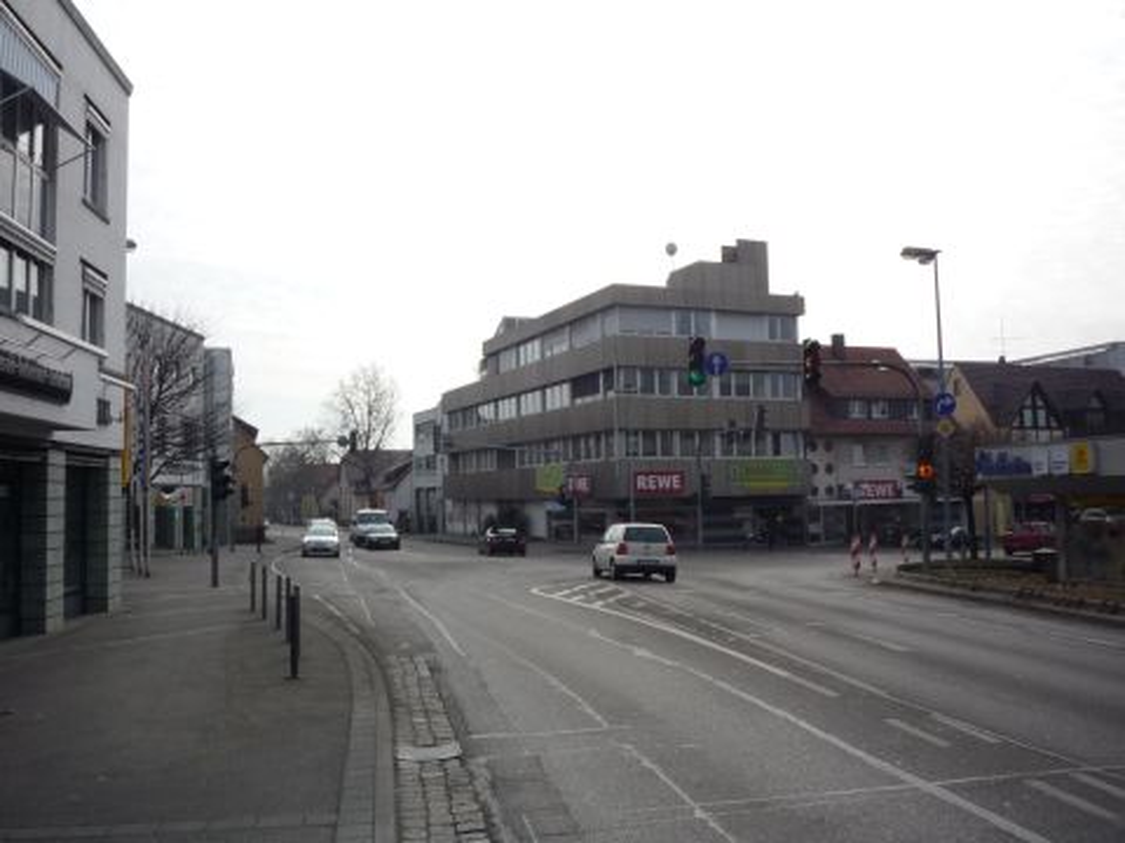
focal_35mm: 32
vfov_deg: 44.2
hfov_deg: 56.8
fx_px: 1040
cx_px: 562
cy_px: 422
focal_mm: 5.2
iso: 100
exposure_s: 1/500
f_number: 5.6
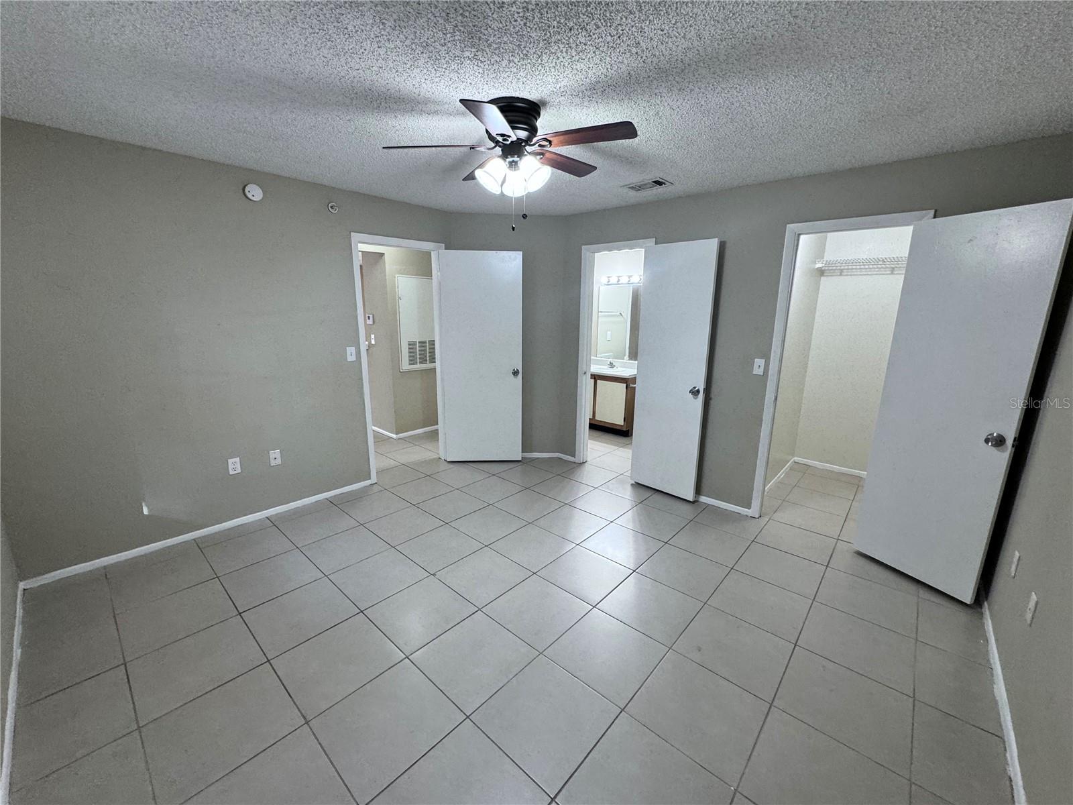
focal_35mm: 14
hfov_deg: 102.1
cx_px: 536
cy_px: 402
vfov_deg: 85.7
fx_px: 434
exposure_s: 1/60
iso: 200
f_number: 2.2
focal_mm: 2.22
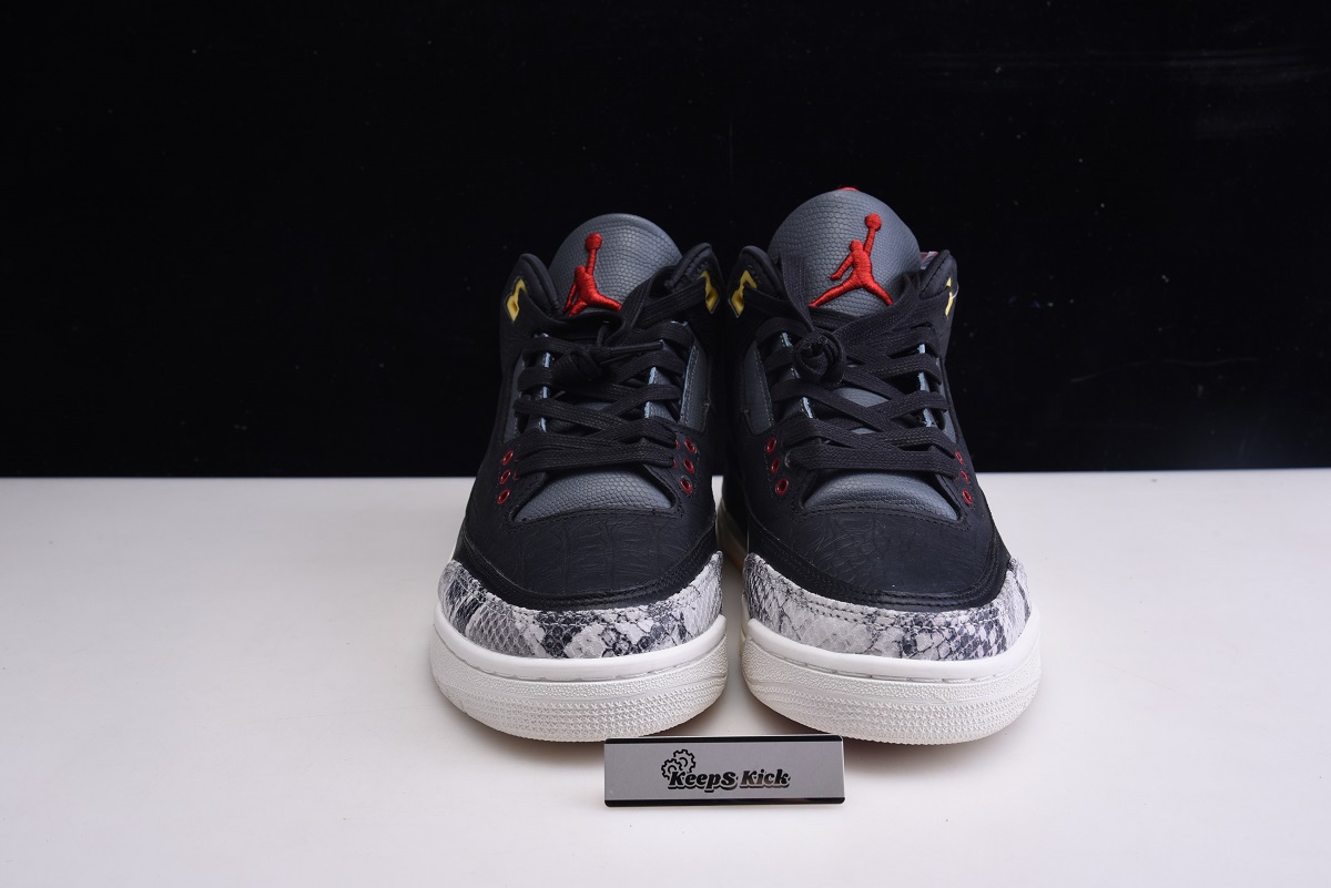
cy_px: 444
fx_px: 1775
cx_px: 666
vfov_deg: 28.1
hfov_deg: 41.1
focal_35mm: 48
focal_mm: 48
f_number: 11
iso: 100
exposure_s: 1/125
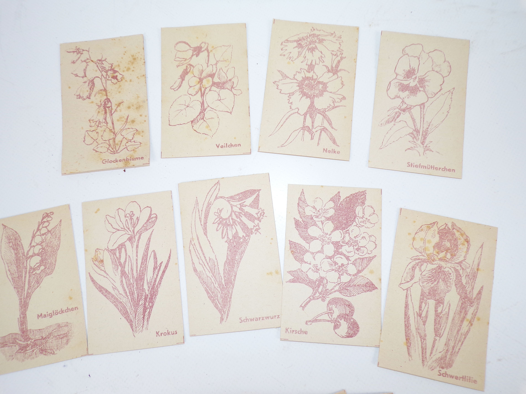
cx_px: 263
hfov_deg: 71.6
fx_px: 365
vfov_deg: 56.8
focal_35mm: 24
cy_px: 197
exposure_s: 1/34
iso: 80
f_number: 4.4
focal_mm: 4.3
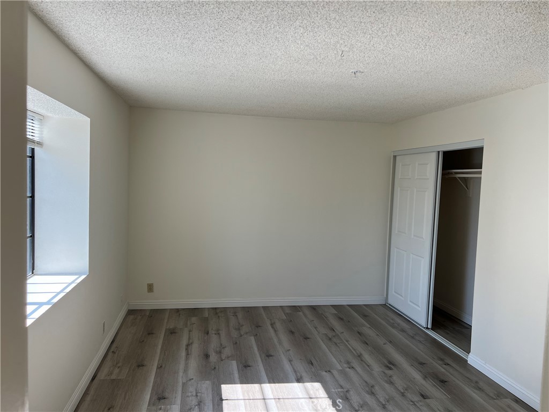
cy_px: 206
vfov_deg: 53.1
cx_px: 274
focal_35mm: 26
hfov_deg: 67.3
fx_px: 412
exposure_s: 1/377
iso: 50
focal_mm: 5.7
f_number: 1.5
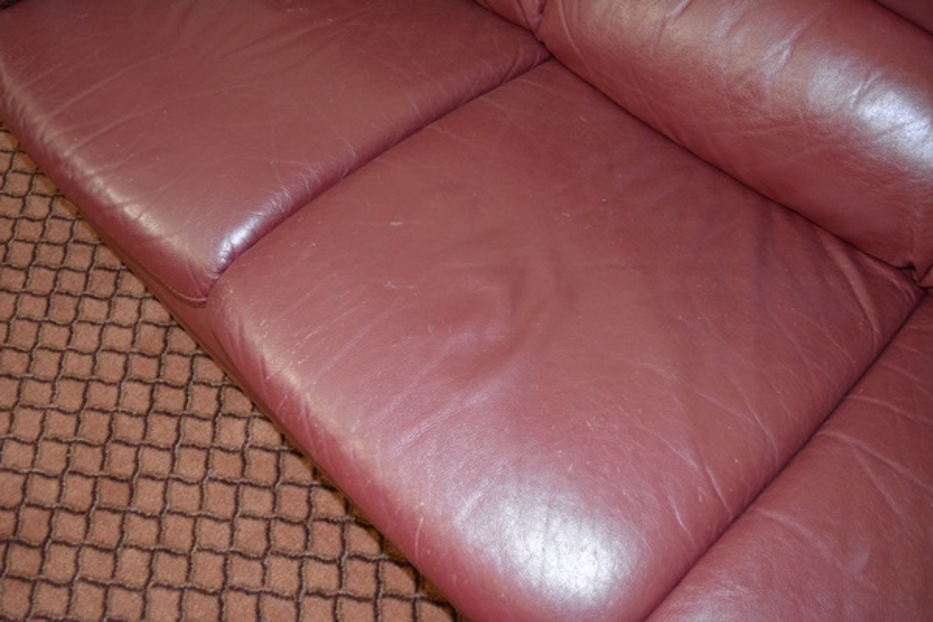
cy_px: 311
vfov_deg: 40.0
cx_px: 466
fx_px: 855
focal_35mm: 33
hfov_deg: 57.2
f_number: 4
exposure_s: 1/60
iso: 3200
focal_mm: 22
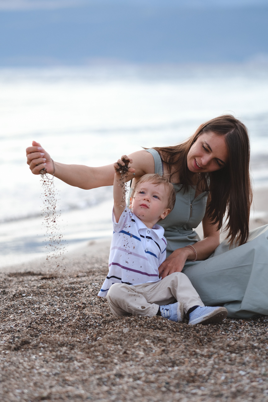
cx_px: 134
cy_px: 201
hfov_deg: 10.2
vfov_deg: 15.2
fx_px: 1507
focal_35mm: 135
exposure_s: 1/1250
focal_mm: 90
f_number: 2
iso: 160
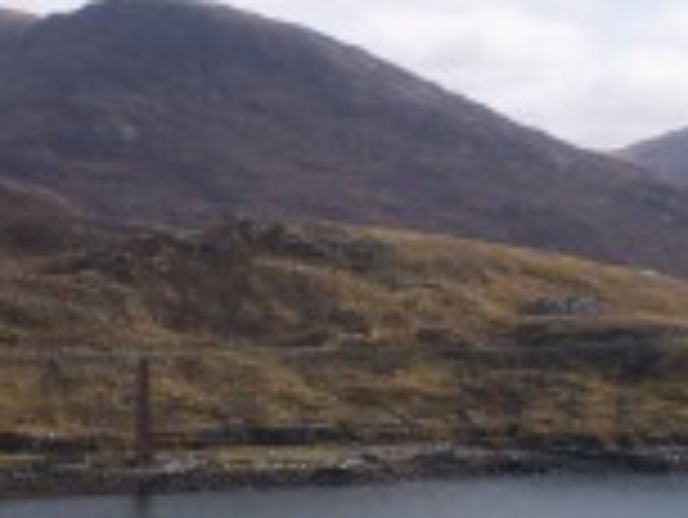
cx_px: 238
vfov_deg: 15.7
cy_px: 266
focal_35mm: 94
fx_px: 1870
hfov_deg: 20.8
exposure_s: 1/836
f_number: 4.5
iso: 100
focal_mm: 6
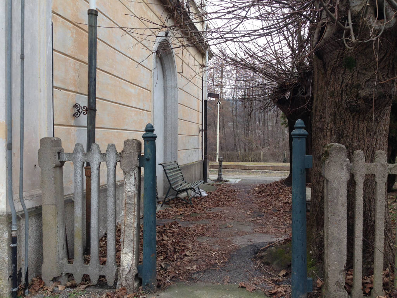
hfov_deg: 55.4
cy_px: 149
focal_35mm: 33
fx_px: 378
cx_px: 198
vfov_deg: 42.9
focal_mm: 4.12
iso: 80
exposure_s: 1/120
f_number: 2.4
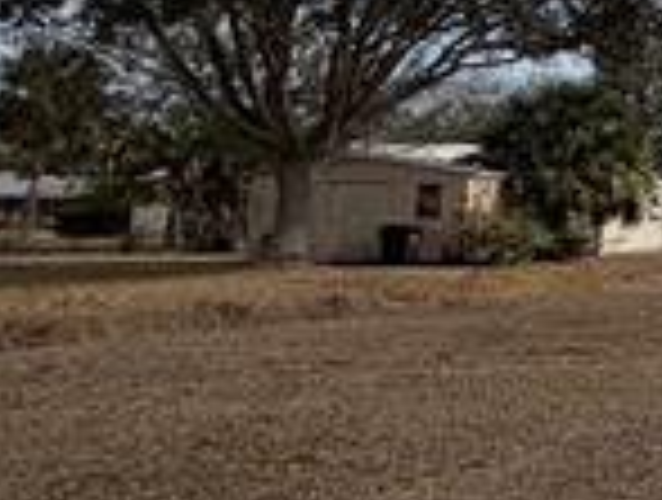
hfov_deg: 15.5
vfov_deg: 19.2
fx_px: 1457
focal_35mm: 76
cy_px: 72
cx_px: 1540
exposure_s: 1/1189
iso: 20
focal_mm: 2.22
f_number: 2.2
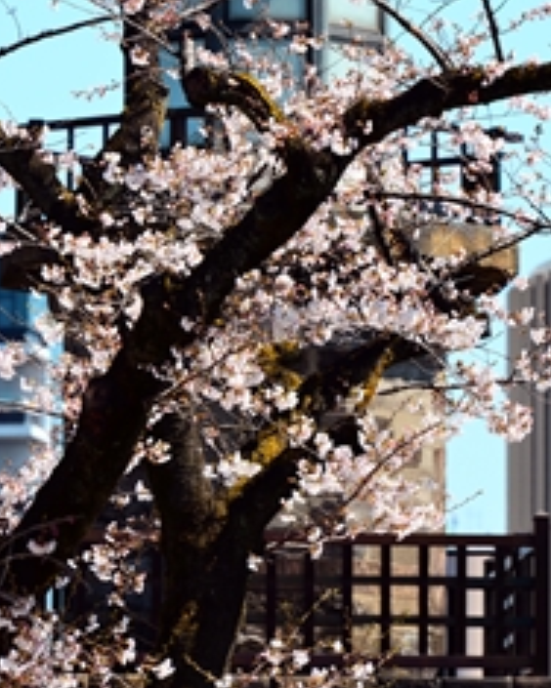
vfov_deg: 4.0
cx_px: 350
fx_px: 9784
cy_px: 284
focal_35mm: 480
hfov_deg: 3.2
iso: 400
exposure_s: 1/400
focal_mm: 300
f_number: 10
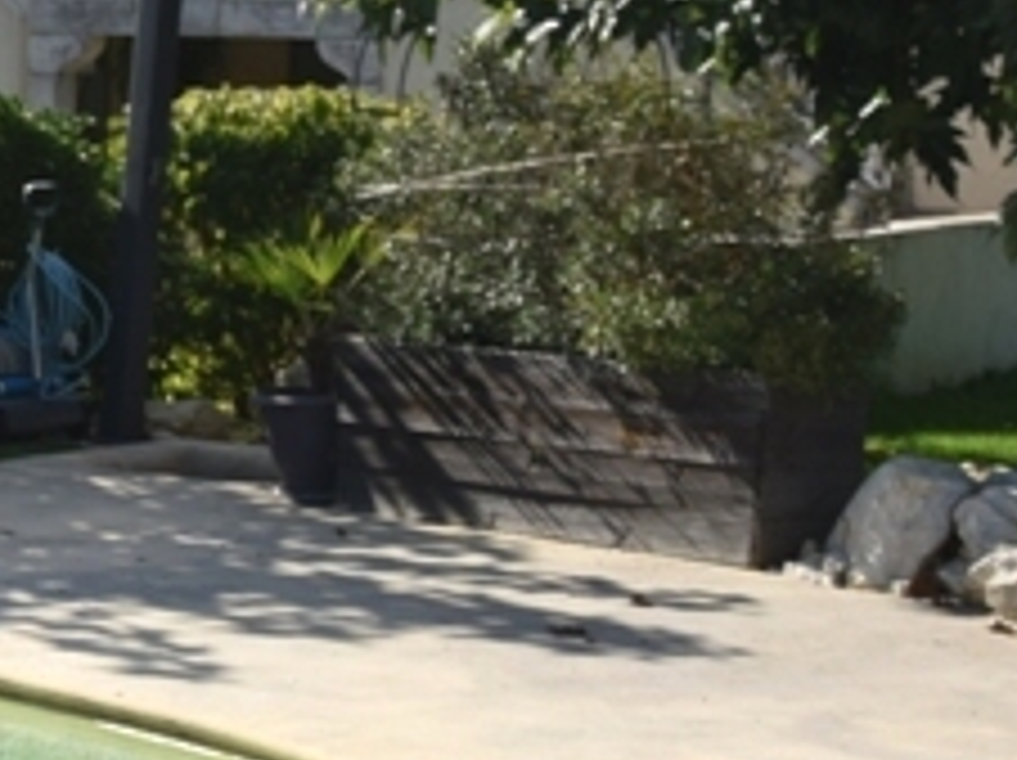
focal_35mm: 115
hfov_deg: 16.7
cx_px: -27
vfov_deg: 12.8
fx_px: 3375
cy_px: 304
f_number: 11
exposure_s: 1/200
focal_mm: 18
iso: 100
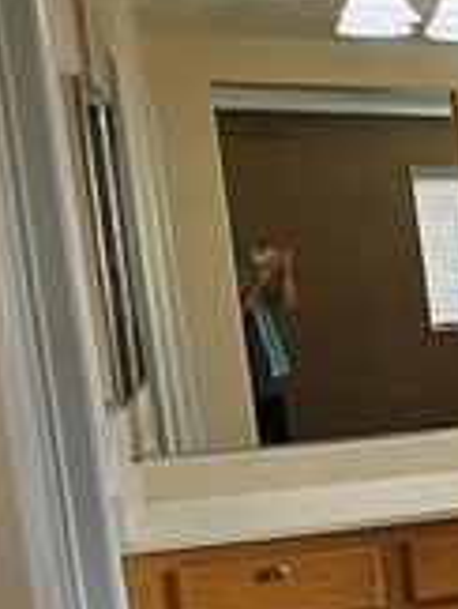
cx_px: 1291
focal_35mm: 82
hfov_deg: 11.8
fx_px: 1443
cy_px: 406
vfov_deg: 23.7
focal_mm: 1.74
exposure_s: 1/152
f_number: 2.2
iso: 32
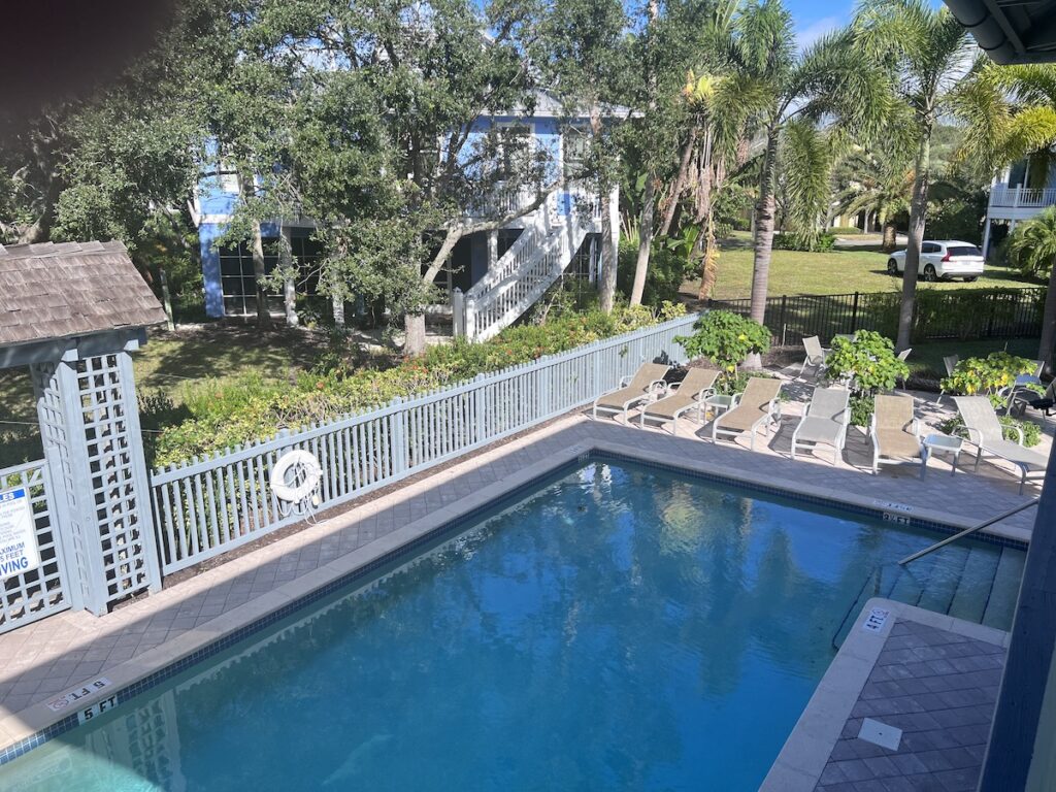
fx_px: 793
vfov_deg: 53.1
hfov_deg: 67.3
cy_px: 396
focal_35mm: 26
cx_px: 528
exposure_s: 1/2841
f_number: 1.5
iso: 50
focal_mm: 5.7
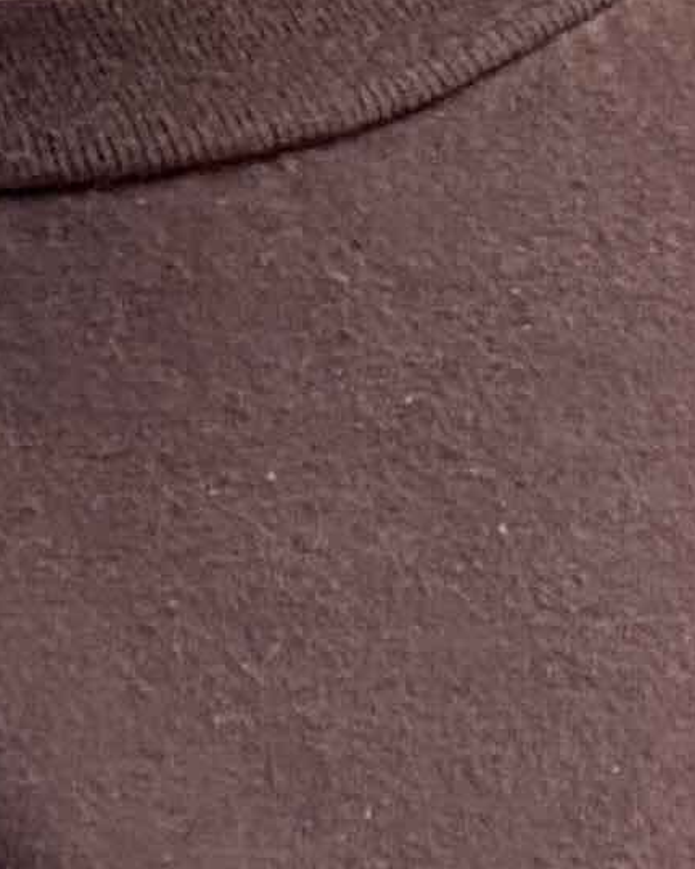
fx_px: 9745
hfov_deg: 4.1
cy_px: -661
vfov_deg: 5.0
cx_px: 405
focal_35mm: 379
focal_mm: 6
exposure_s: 1/121
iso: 50
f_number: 2
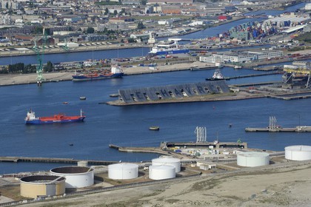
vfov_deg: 9.1
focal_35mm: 150
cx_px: 156
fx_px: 1296
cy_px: 104
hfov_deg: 13.7
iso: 400
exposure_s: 1/640
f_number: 11
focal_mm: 150
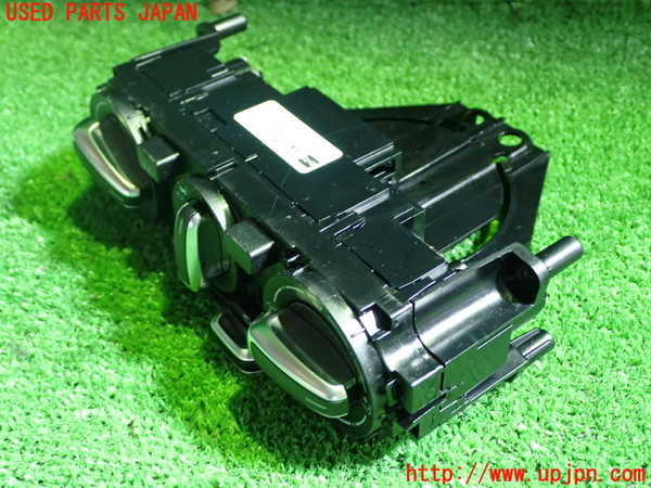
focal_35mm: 44
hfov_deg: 42.9
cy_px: 244
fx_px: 827
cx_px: 326
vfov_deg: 32.9
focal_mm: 7.84
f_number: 2.9
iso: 800
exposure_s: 1/13
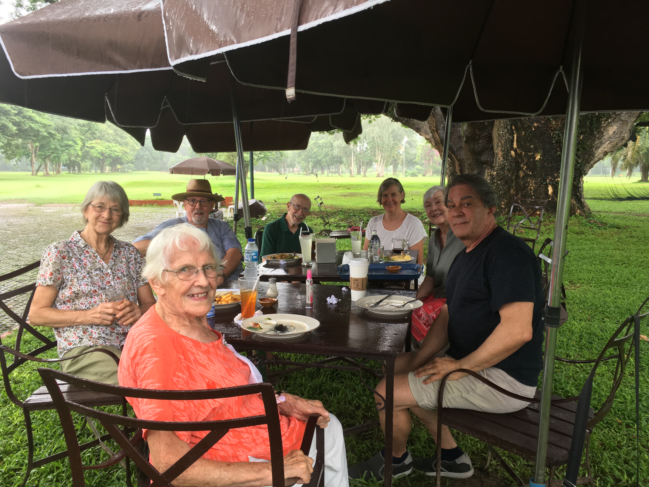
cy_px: 244
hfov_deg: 61.7
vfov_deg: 48.2
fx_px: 544
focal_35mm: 29
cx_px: 324
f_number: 2.2
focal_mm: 4.15
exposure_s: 1/100
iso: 40
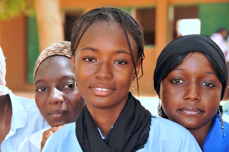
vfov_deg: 11.4
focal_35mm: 120
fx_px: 762
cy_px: 76
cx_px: 114
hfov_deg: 17.1
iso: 200
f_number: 5.3
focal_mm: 80
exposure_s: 1/125
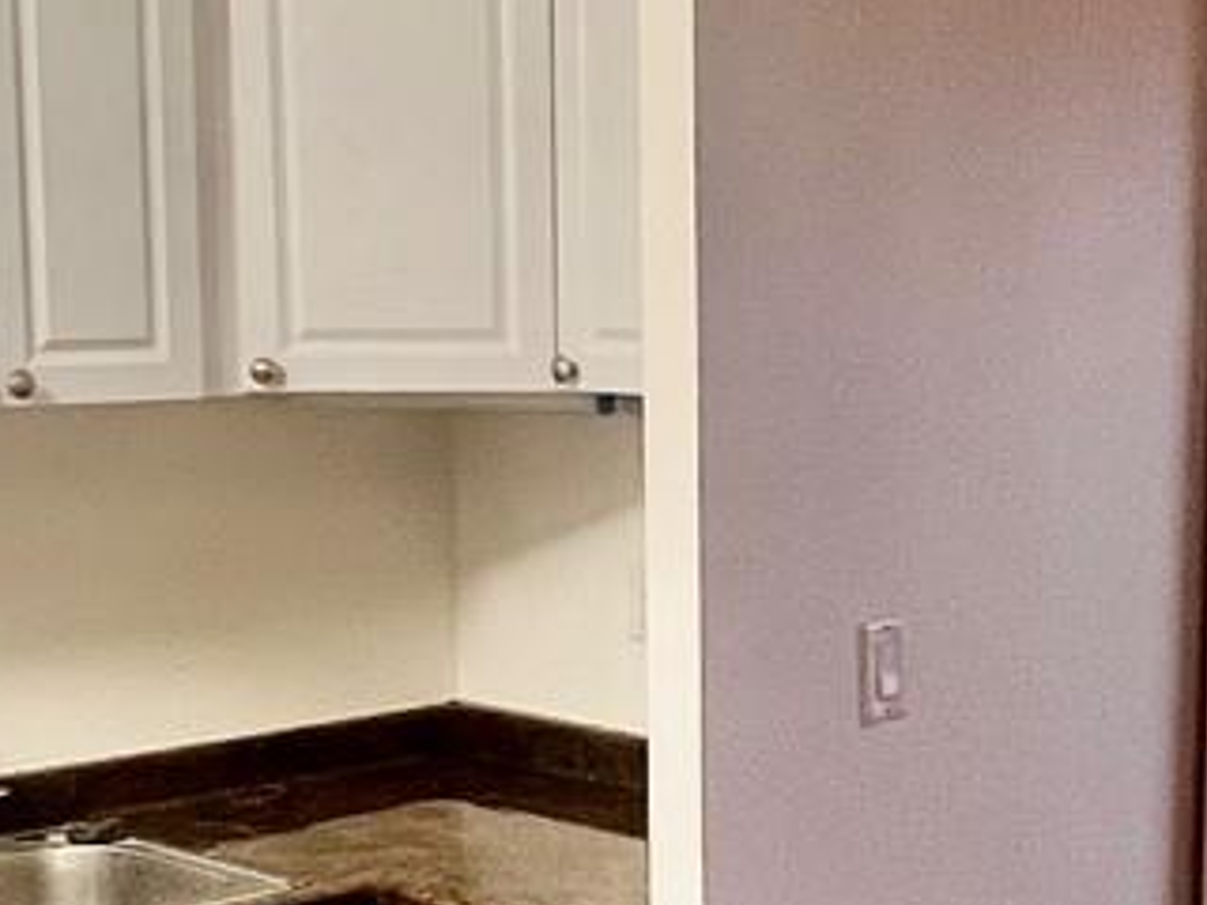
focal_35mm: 65
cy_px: 660
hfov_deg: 29.6
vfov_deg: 22.4
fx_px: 2266
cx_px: 800
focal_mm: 1.57
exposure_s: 1/60
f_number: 1.8
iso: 320
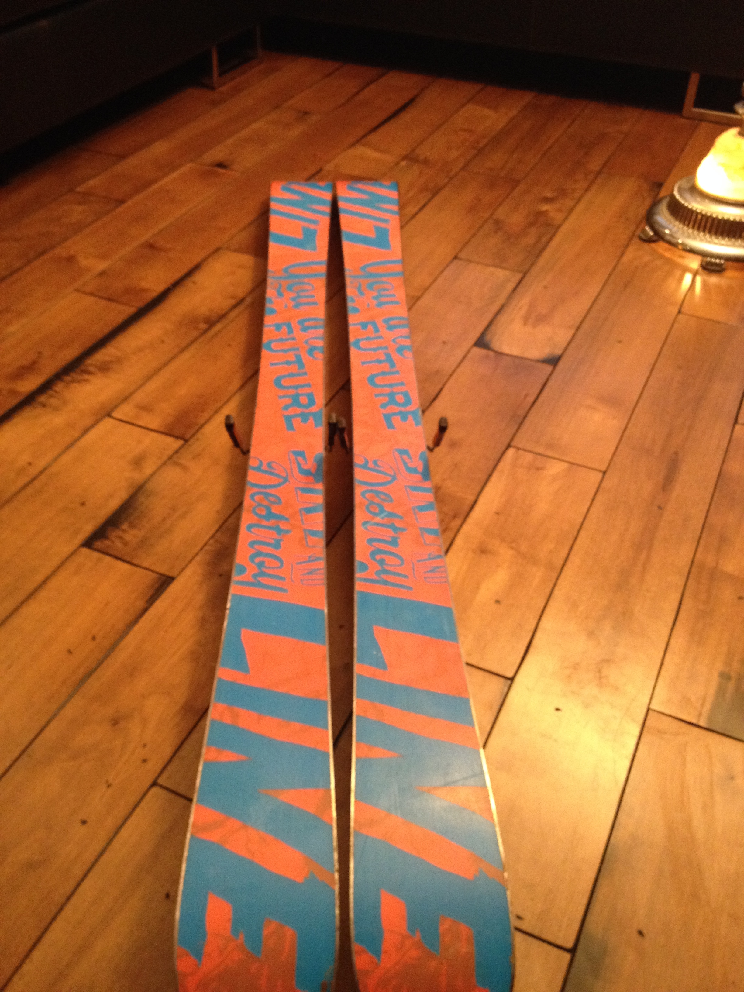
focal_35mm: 35
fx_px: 1003
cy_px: 496
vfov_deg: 52.6
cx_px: 372
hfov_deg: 40.7
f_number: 2.4
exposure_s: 1/20
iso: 320
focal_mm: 4.28
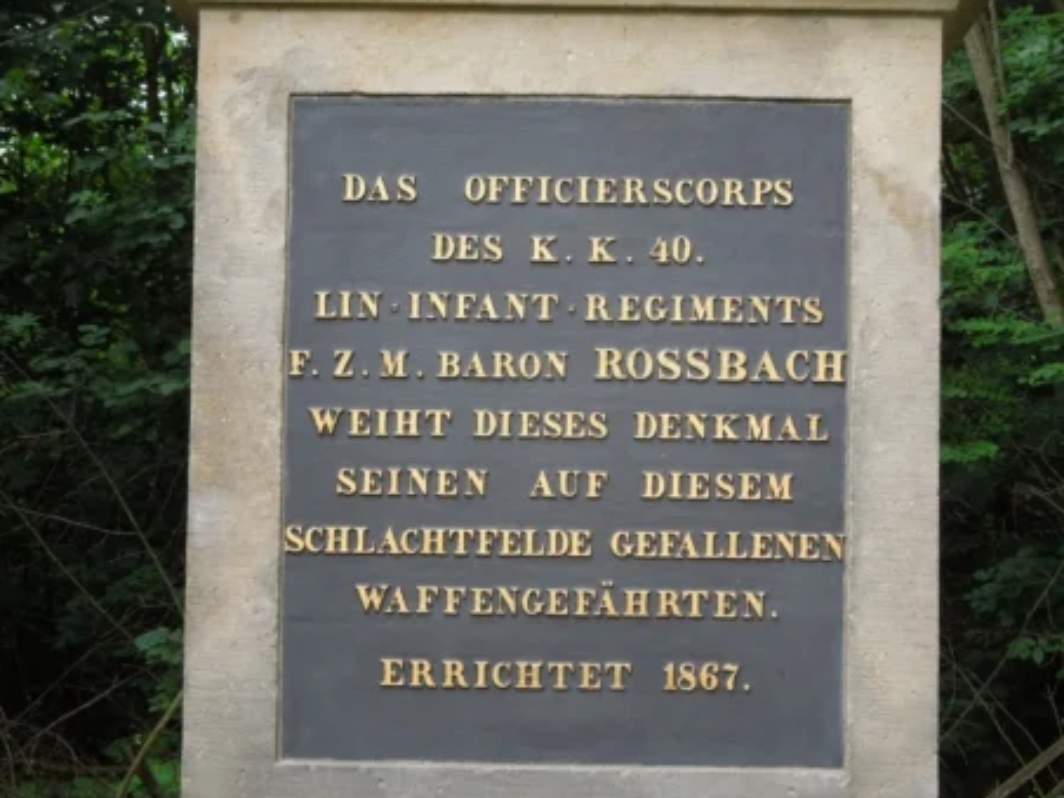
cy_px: 407
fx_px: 2490
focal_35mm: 81
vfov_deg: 18.2
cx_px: 536
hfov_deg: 24.1
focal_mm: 14.1
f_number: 4.5
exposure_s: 1/125
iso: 400
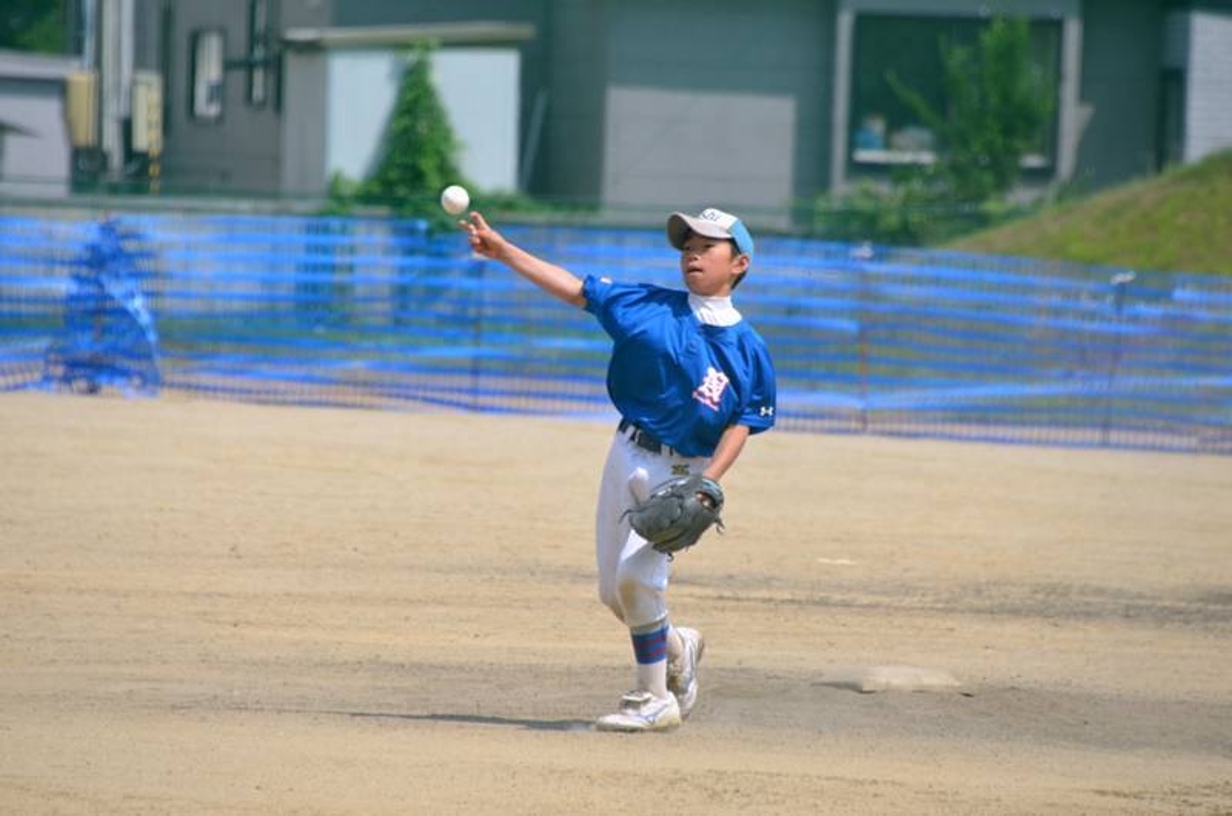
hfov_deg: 4.6
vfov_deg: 3.0
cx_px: 616
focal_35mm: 450
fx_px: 15369
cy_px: 408
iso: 400
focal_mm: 300
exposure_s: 1/1600
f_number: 6.3
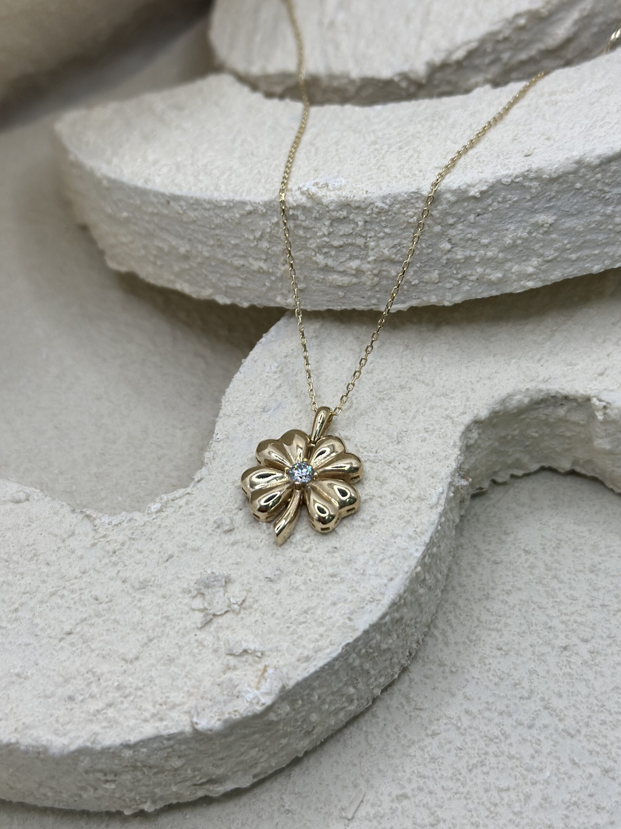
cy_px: 414
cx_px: 310
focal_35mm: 48
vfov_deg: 39.7
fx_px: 1148
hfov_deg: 30.3
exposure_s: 1/1565
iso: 80
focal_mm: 6.86
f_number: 1.78
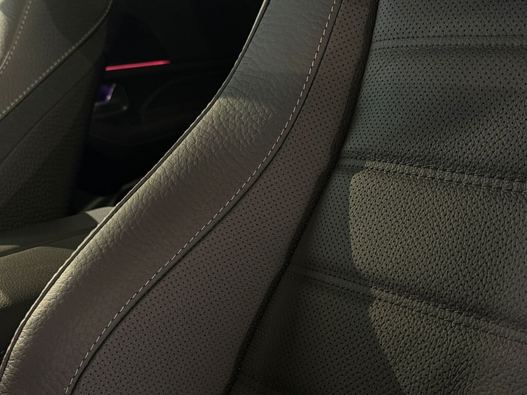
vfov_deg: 30.3
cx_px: 264
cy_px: 198
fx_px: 731
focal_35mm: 48
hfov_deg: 39.7
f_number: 1.78
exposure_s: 1/33
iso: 400
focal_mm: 6.76
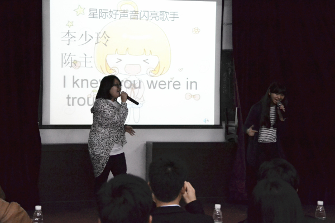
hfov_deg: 31.9
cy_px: 112
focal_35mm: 63
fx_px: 586
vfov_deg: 21.5
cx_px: 168
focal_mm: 42
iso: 2800
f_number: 4.8
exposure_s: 1/60
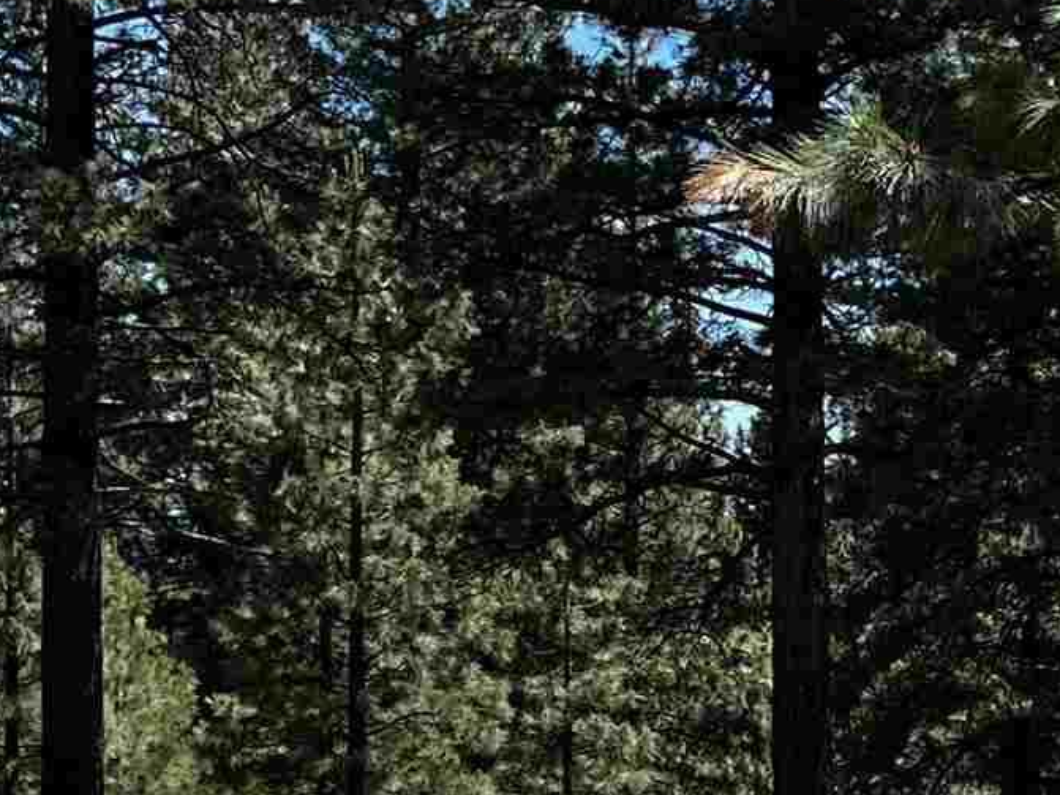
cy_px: 733
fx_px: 3643
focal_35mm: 119
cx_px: 724
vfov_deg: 12.3
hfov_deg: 16.5
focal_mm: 5.7
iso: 50
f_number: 1.5
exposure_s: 1/1724
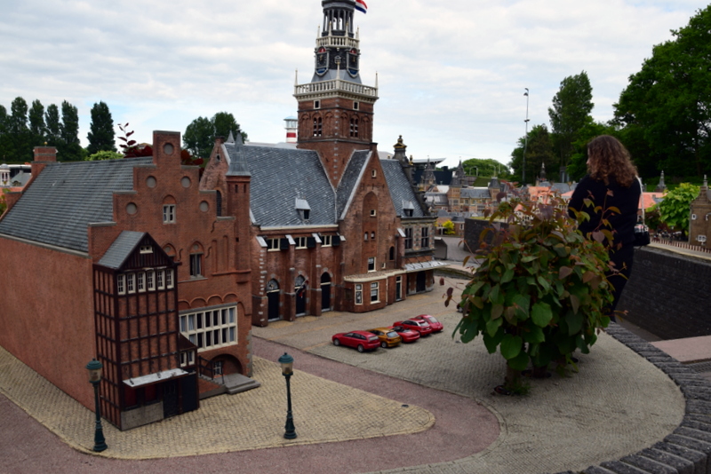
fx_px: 533
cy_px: 237
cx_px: 356
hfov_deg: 67.4
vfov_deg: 48.0
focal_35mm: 27
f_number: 8
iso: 125
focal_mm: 18
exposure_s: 1/80
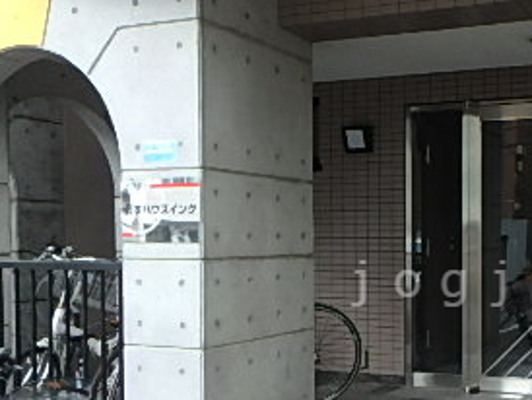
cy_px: 283
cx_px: 483
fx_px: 754
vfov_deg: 29.4
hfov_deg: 36.4
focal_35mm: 49
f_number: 3.5
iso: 160
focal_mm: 3.7
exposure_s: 1/60
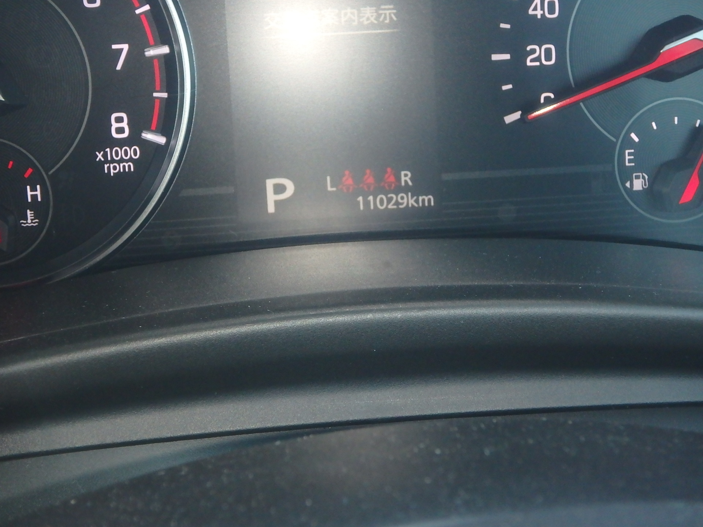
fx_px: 1158
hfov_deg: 33.8
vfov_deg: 25.7
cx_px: 352
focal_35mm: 57
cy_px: 264
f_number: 5.1
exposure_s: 1/50
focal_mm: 10.1
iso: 640
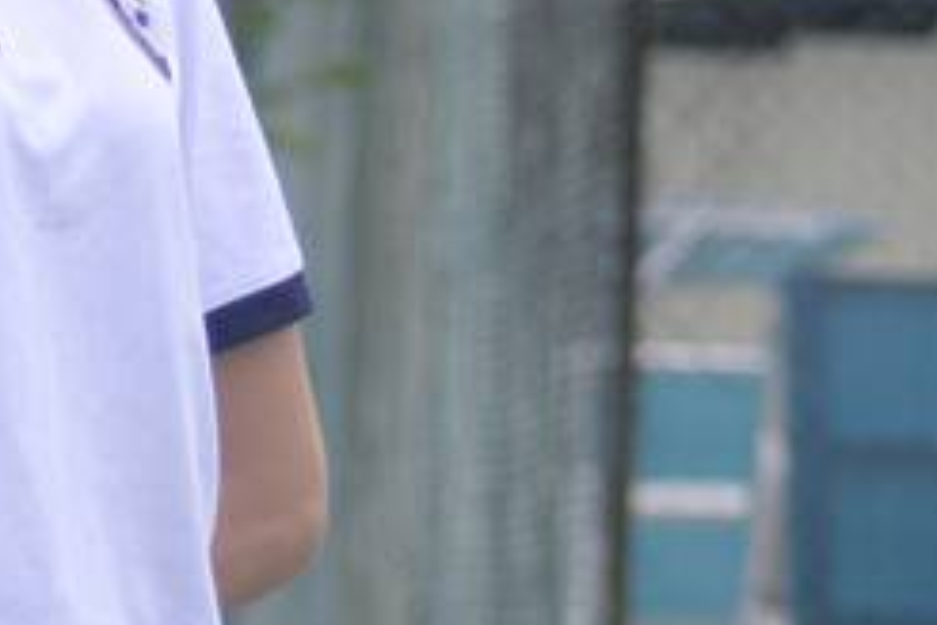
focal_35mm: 277
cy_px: 796
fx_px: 7209
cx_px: -204
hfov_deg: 7.4
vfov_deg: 4.9
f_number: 2
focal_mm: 35
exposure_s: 1/640
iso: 125
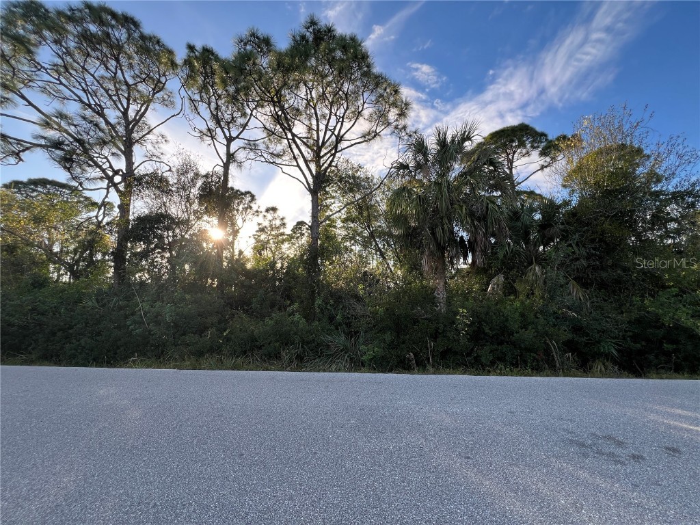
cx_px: 350
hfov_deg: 106.2
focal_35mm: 13
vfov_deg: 89.9
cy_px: 262
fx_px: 263
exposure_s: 1/368
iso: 32
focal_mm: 1.57
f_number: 1.8
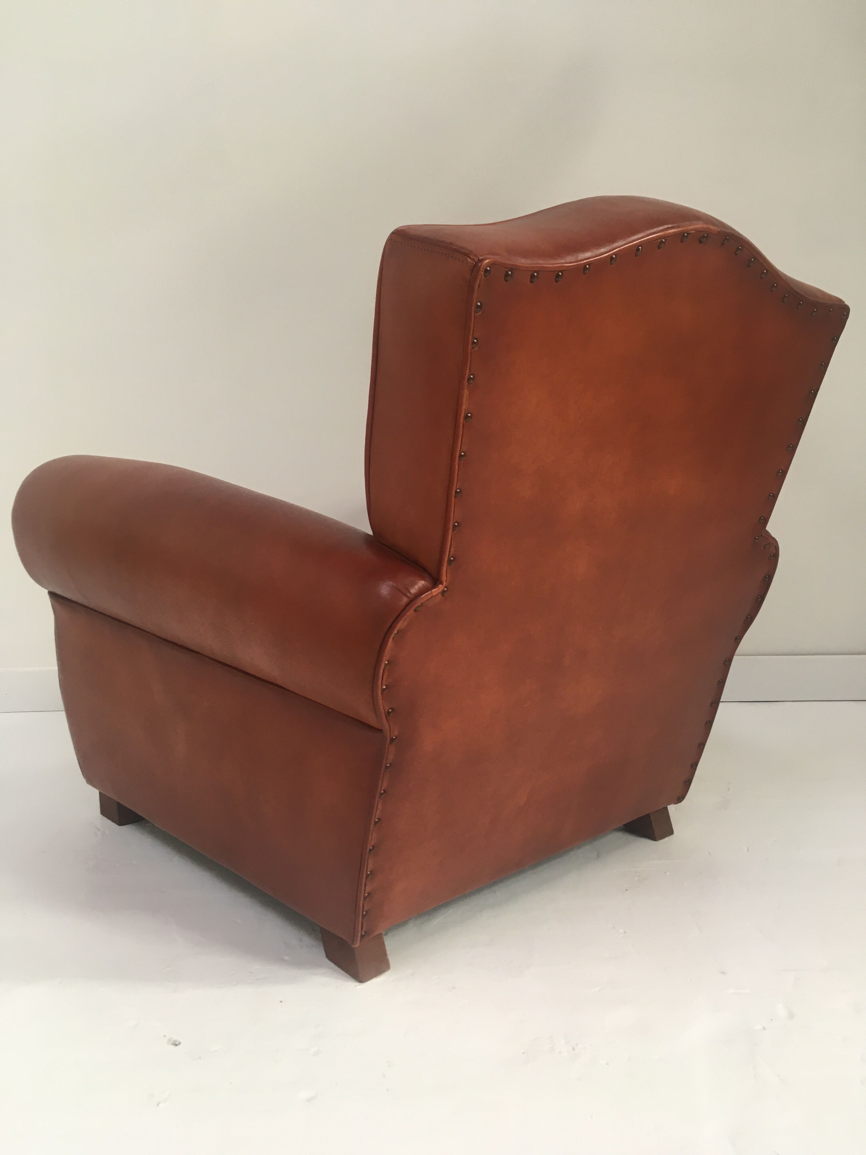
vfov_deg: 61.7
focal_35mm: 29
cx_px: 433
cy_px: 578
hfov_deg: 48.2
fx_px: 967
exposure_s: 1/33
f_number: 2.2
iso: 40
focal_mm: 4.15
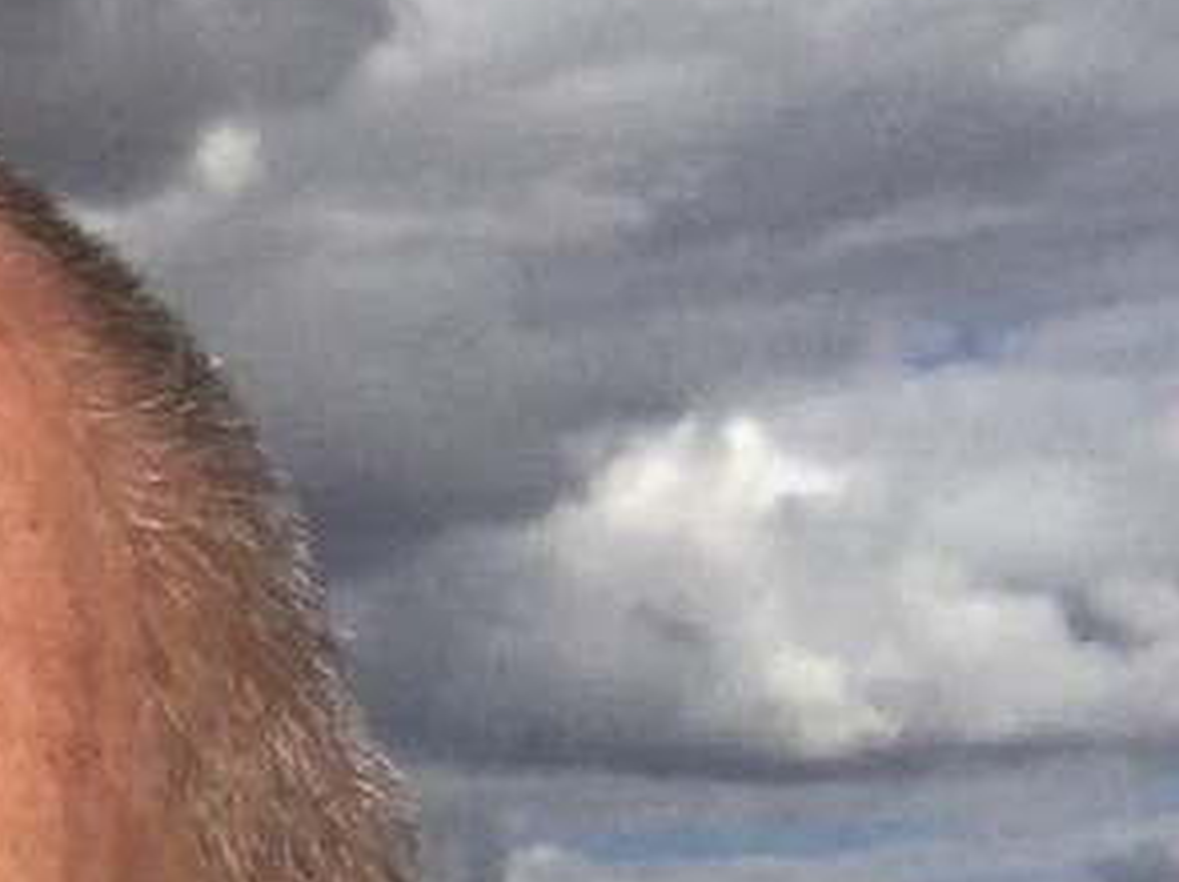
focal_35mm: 152
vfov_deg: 9.3
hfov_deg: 10.9
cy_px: 1523
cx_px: -1696
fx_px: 5173
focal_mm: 2.65
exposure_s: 1/4167
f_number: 2.2
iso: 32
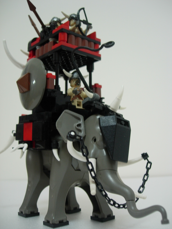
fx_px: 252
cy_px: 114
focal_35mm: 38
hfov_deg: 37.7
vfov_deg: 49.0
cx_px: 86
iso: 64
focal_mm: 7.8
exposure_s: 1/6.7
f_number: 2.8
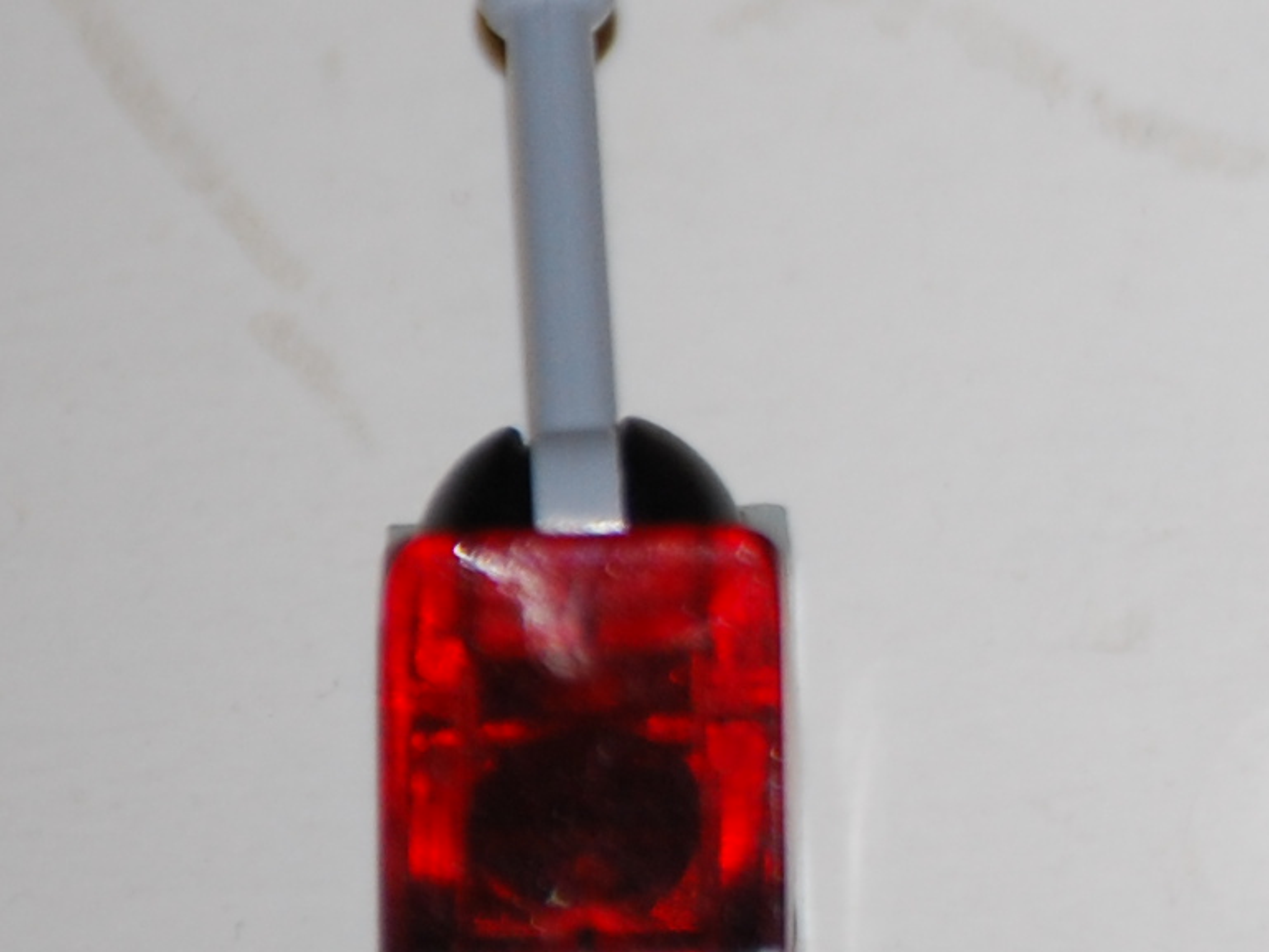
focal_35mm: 872
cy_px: 185
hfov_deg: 2.3
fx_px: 31972
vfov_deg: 1.7
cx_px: 2574
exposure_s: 1/60
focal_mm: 120
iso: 200
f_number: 5
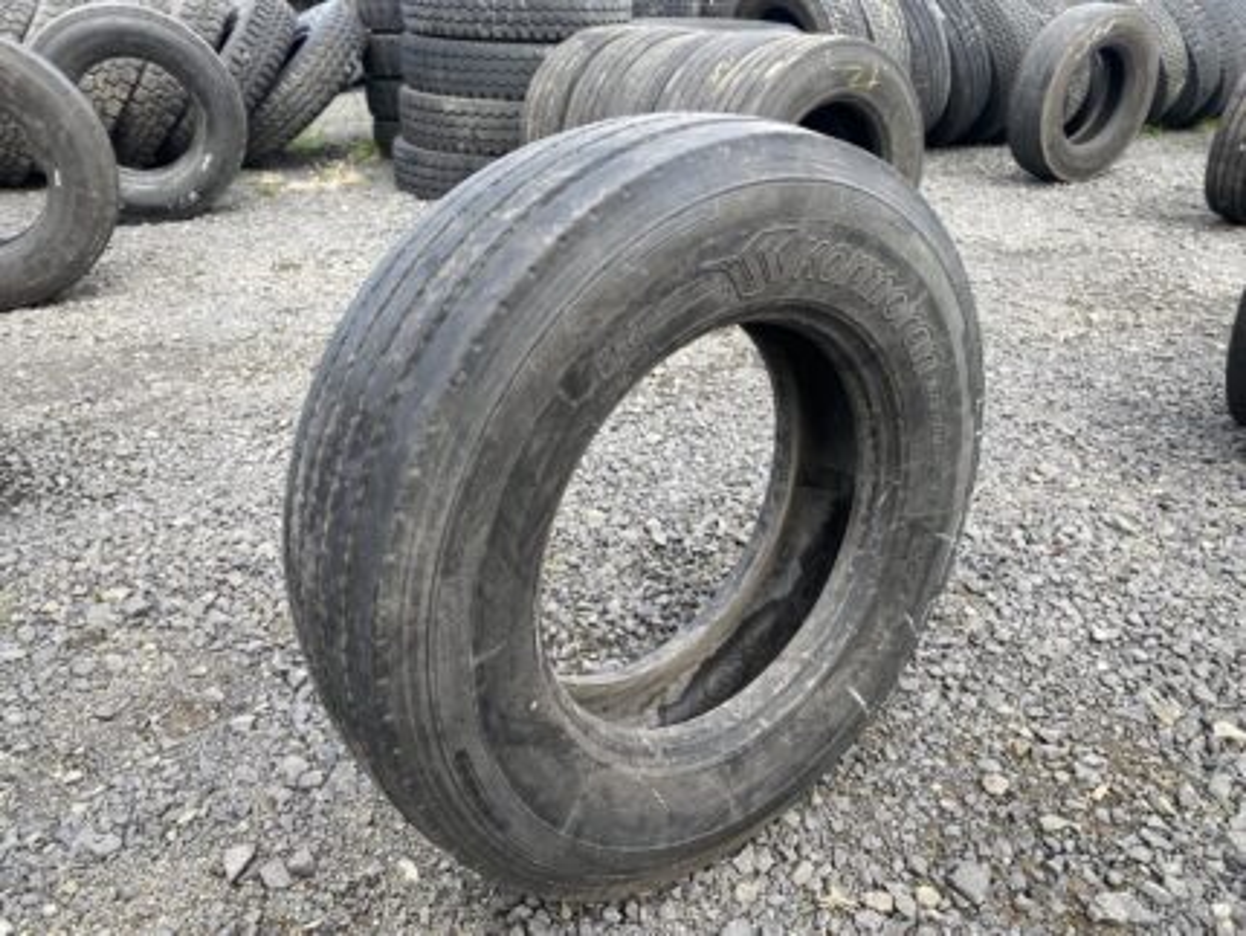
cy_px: 468
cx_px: 623
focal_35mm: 26
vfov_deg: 53.1
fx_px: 936
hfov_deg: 67.3
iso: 32
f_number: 1.8
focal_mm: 4.25
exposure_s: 1/431
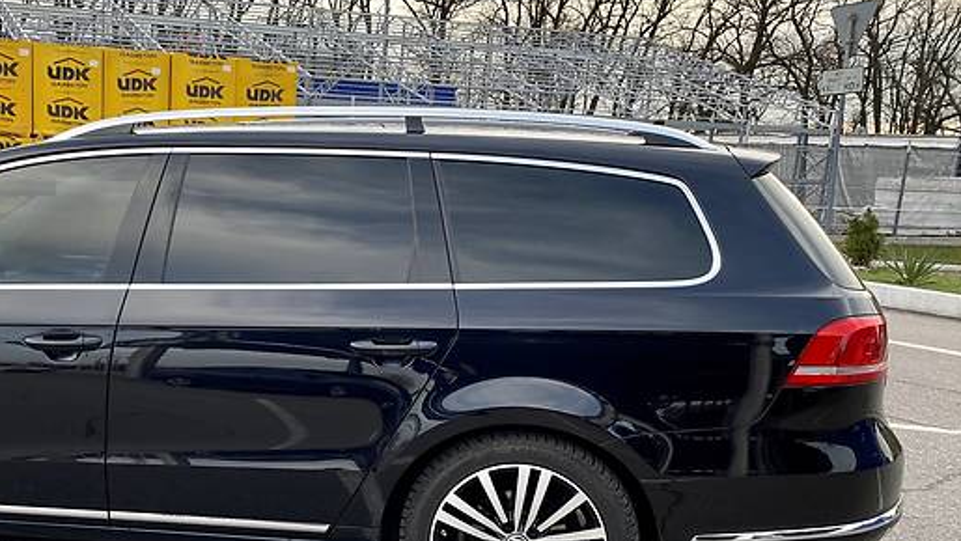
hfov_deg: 44.9
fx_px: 1121
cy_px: 412
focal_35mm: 44
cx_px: 250
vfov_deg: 26.7
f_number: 1.8
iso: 32
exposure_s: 1/231
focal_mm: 4.2
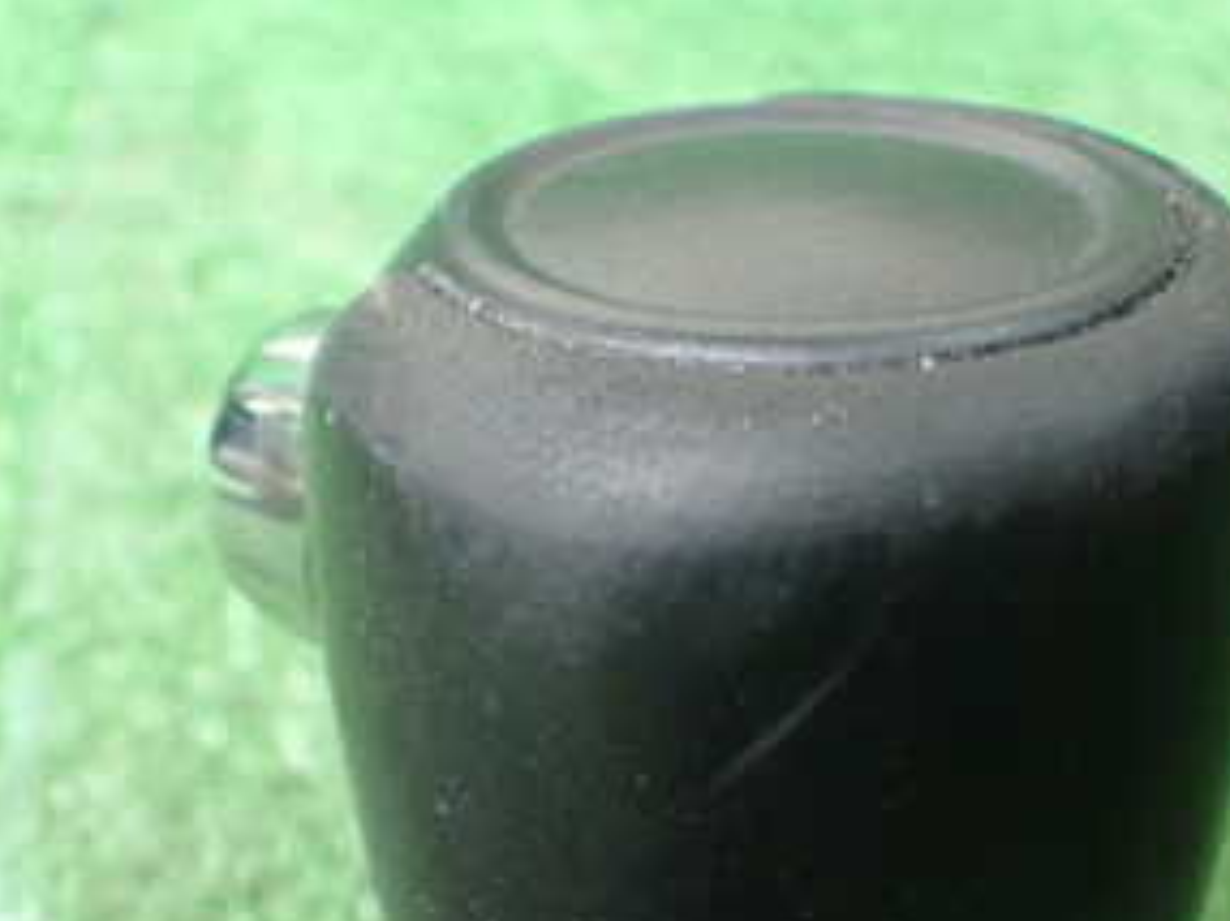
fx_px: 2237
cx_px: 658
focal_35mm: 63
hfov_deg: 30.7
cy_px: 813
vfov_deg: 22.7
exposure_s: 1/50
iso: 800
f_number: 2.3
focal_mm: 5.4
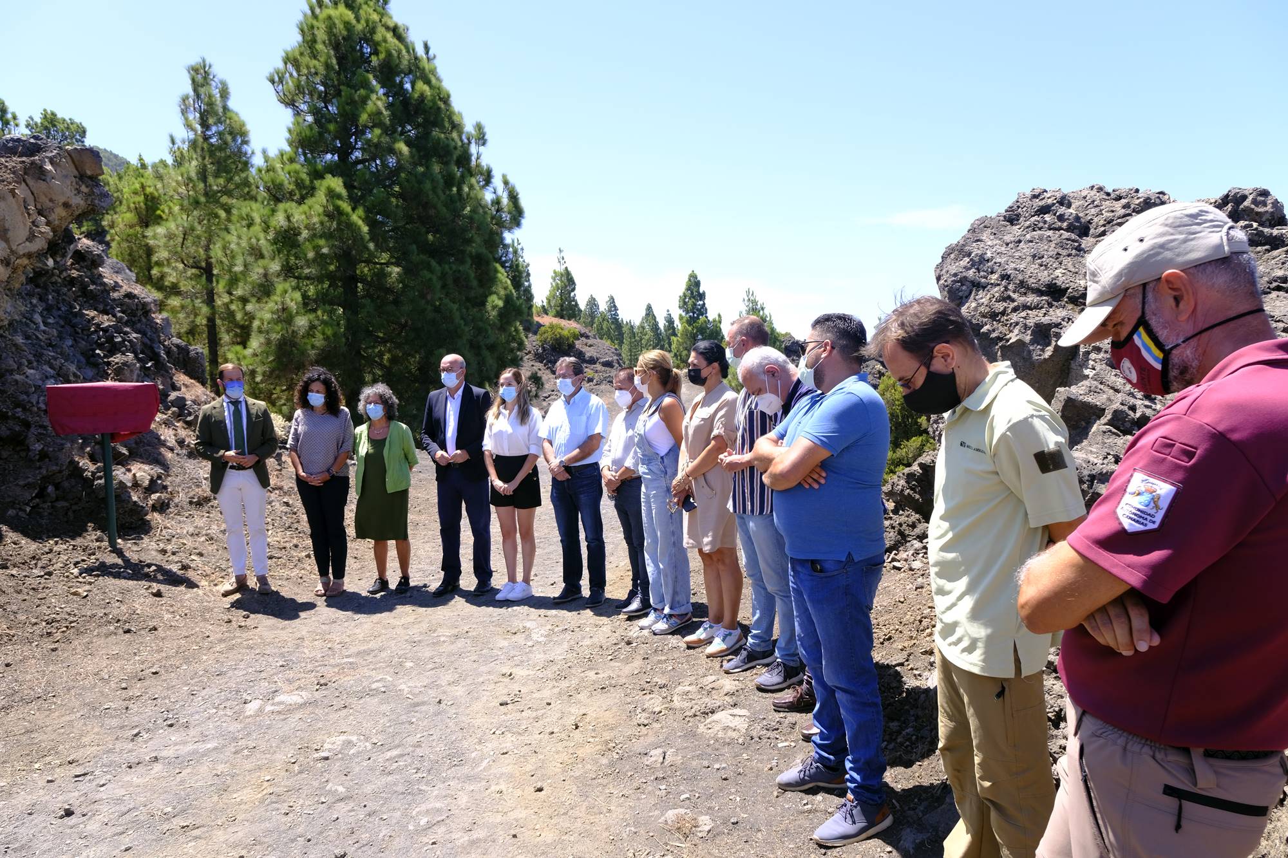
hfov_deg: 73.7
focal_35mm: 24
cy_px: 429
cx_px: 644
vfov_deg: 53.1
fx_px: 859
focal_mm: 16
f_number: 7.1
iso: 160
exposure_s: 1/125
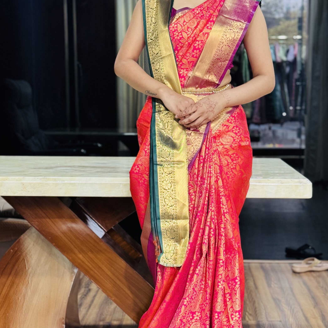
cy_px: 173
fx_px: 740
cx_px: 178
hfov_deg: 25.0
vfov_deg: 25.0
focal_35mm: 69
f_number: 1.78
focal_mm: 6.76
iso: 250
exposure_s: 1/50
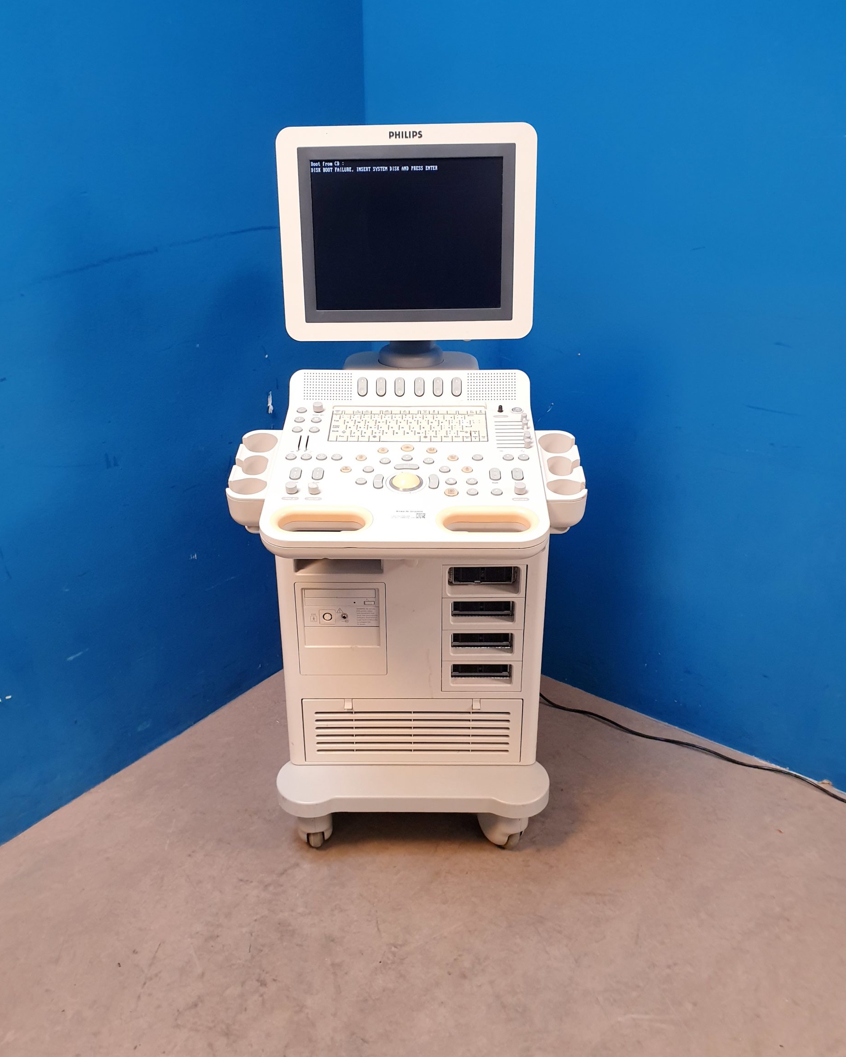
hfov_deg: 51.5
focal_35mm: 28
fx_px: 876
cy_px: 553
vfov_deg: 62.2
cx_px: 412
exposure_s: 1/50
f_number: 2.4
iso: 200
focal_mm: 4.3
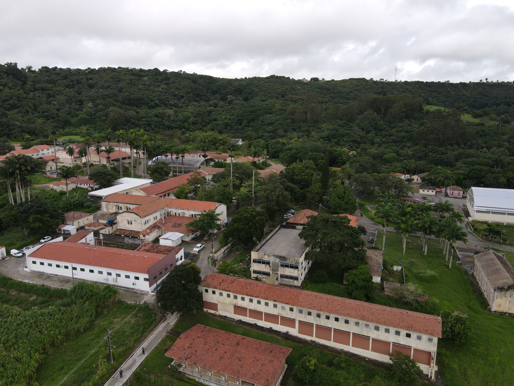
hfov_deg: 71.6
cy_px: 193
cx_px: 257
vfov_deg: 56.8
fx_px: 356
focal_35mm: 24
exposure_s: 1/500
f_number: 2.8
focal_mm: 4.5
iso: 100
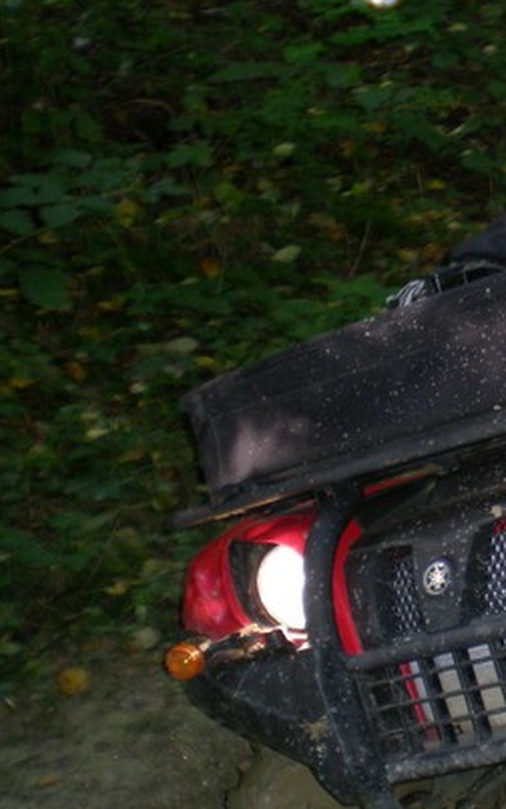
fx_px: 1765
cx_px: 586
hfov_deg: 15.8
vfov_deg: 25.8
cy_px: 319
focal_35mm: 80
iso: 136
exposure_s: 1/60
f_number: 3.1
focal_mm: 6.3
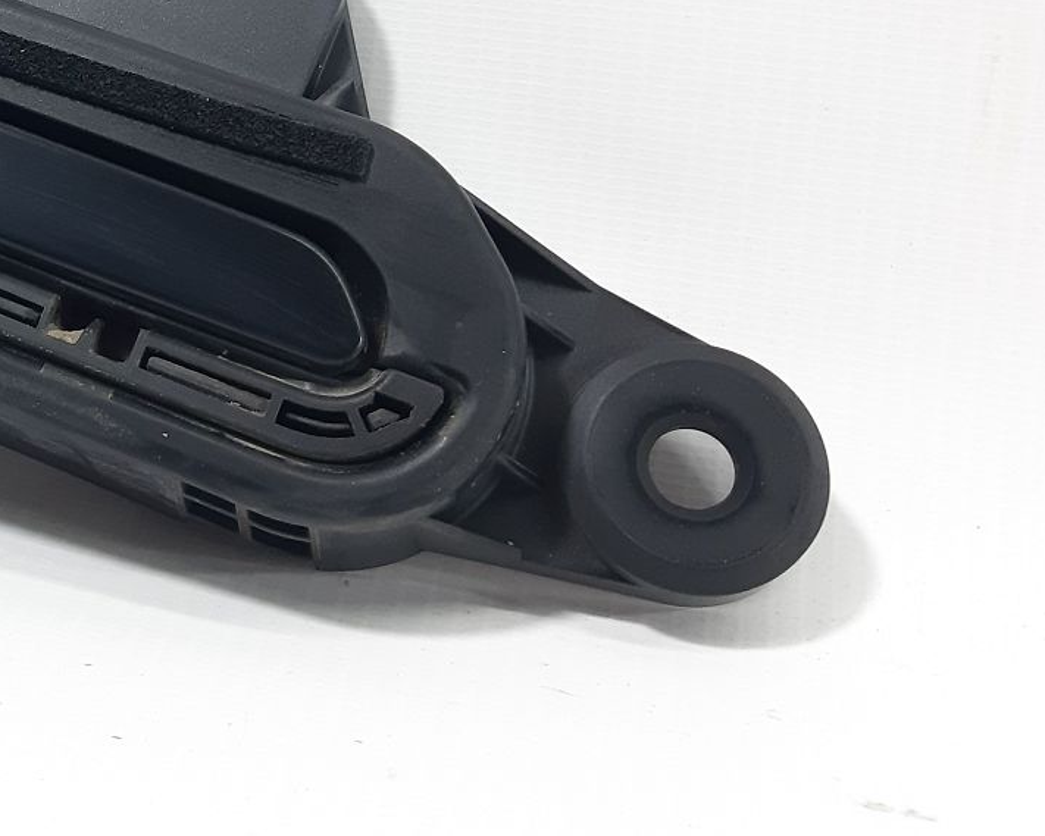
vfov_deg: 23.6
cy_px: 84
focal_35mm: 63
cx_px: -118
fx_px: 1949
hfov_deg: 27.4
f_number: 1.7
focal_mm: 3.93
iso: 80
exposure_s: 1/50
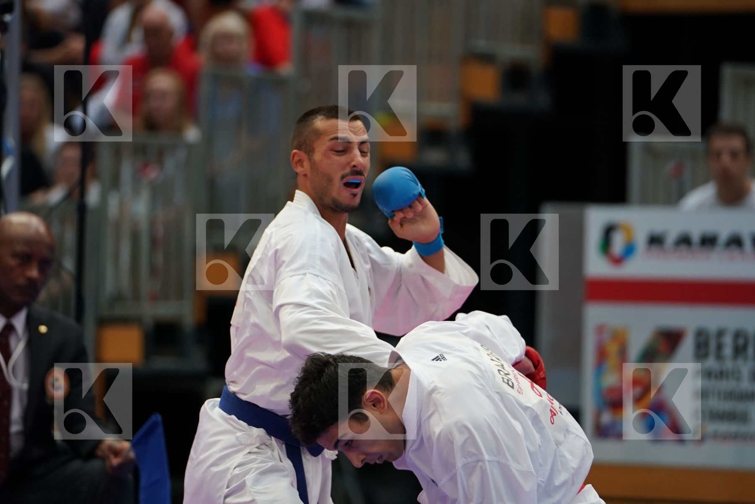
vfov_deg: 5.1
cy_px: 252
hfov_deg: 7.6
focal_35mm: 271
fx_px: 5683
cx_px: 378
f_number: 2.8
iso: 1250
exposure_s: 1/1000
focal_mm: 181
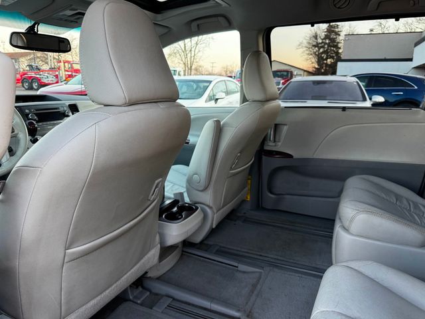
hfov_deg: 71.6
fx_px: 295
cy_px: 160
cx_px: 212
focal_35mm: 24
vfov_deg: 56.8
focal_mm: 6.76
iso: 200
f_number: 1.78
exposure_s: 1/93
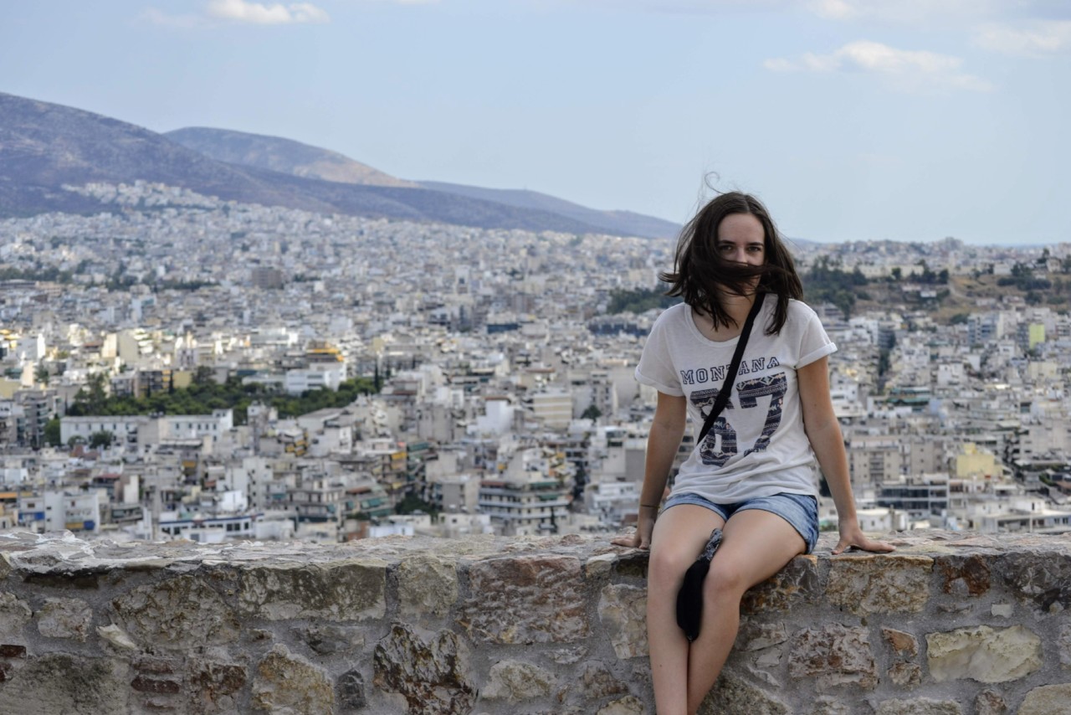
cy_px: 358
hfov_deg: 24.6
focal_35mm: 82
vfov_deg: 16.6
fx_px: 2455
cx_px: 536
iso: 100
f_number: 7.1
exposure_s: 1/200
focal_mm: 55
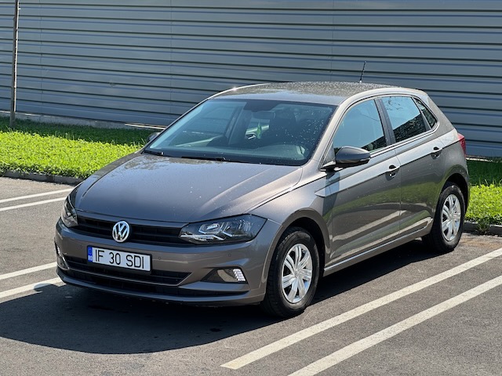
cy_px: 188
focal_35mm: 77
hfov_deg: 25.3
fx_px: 1117
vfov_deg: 19.1
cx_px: 251
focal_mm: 9
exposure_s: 1/334
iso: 32
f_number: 2.8
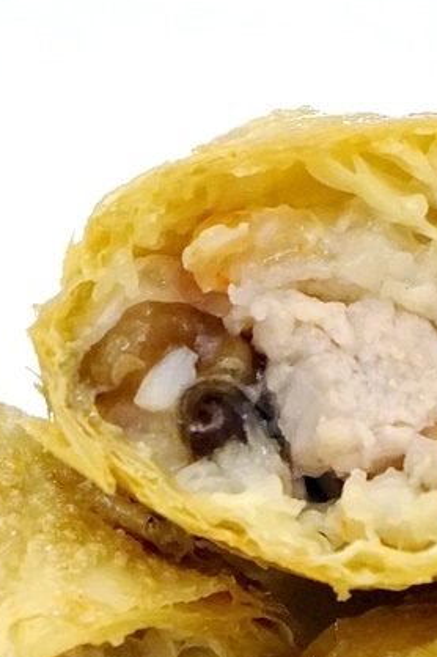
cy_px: 354
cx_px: 437
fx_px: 3688
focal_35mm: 202
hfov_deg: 6.8
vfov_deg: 10.2
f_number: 5.6
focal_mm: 55
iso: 2000
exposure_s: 1/100
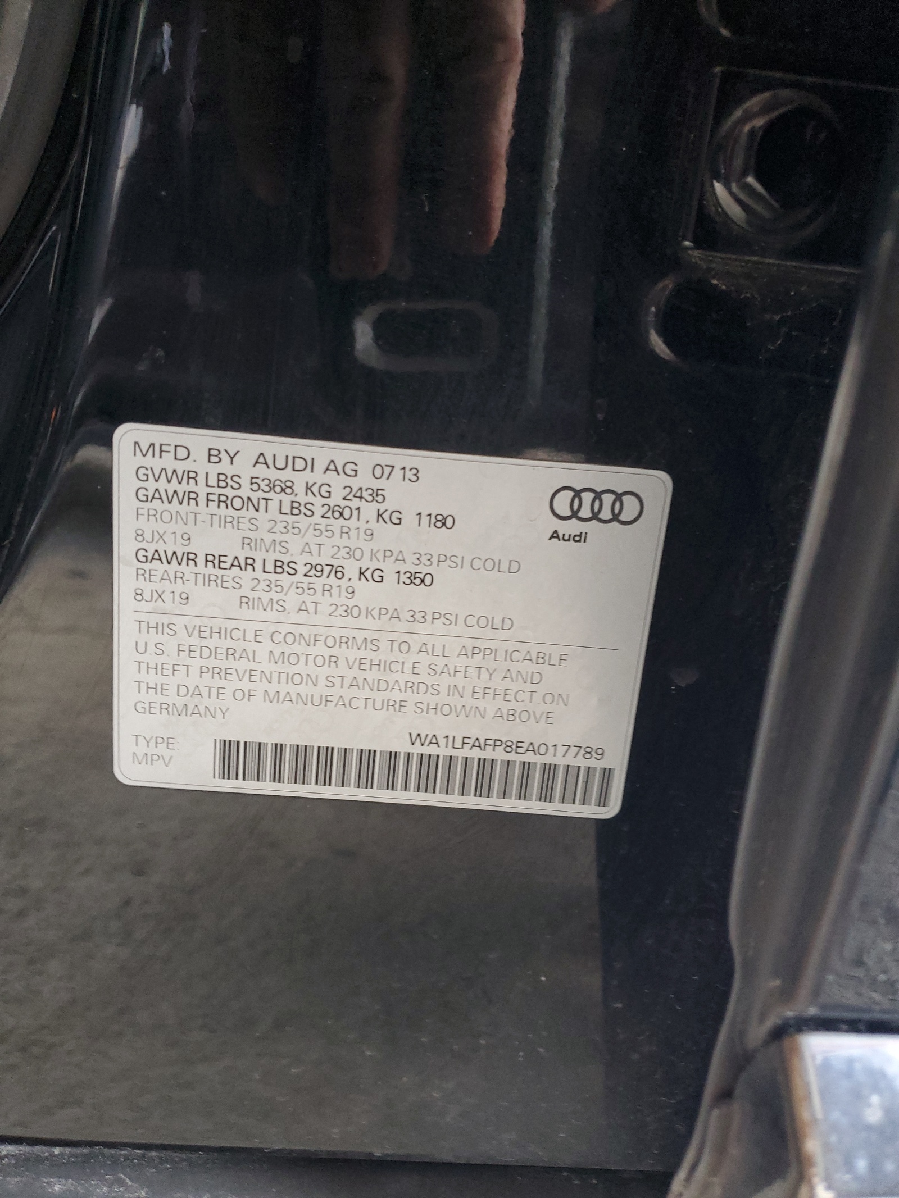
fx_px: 900
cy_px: 599
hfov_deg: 53.1
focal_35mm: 26
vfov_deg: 67.3
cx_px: 450
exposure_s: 1/60.2
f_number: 1.5
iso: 173
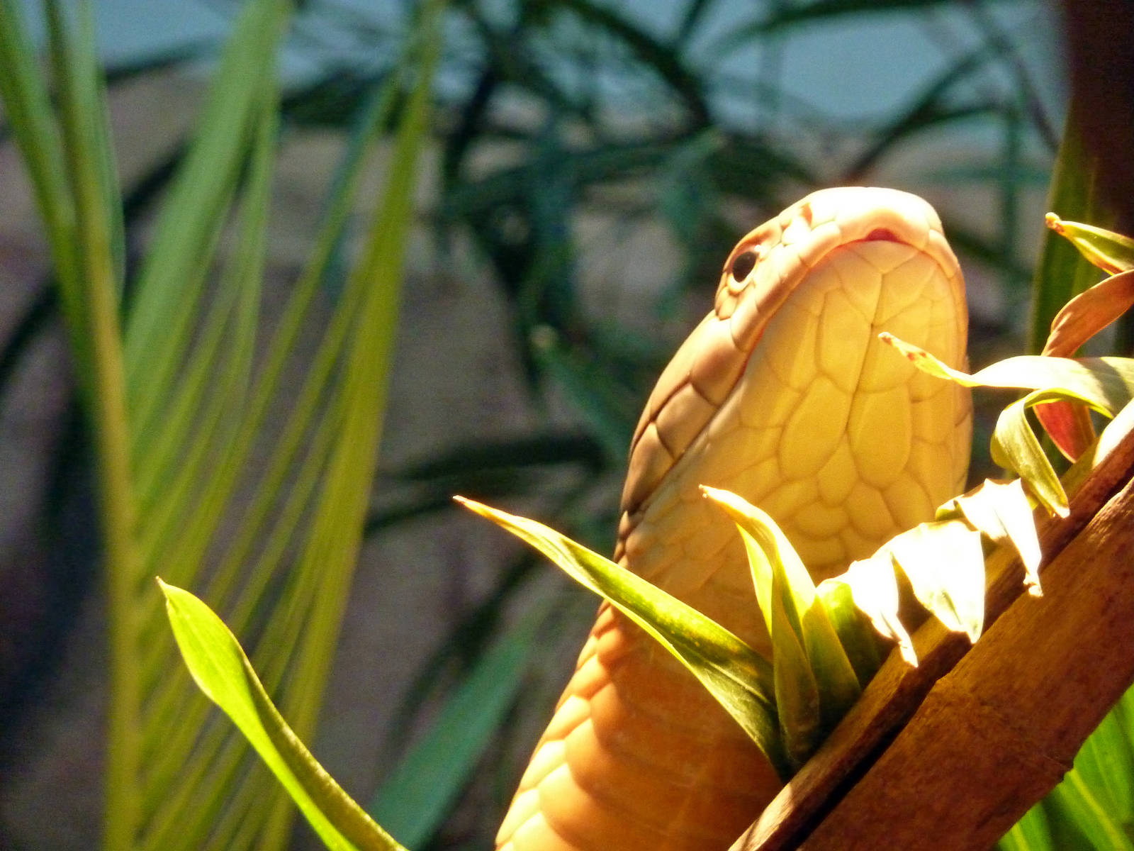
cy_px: 426
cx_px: 567
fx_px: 7928
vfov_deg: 6.1
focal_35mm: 242
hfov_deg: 8.2
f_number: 4.7
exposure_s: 1/40
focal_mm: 39.7
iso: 800
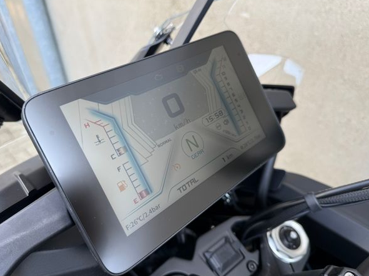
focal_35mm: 26
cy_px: 131
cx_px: 176
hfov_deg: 67.3
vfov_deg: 53.0
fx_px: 277
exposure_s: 1/333
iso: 80
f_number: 1.78
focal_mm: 6.76
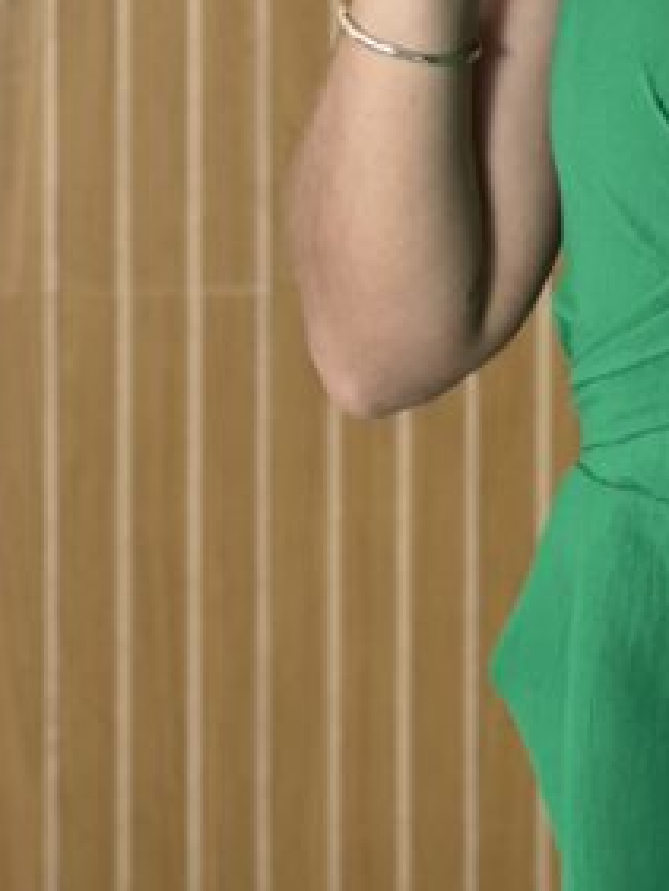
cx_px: 929
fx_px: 6592
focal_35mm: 256
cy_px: 300
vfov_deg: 7.7
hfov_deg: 5.8
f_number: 2.8
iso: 200
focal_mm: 9
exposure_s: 1/120
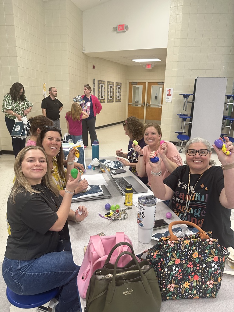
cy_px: 156
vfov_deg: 71.6
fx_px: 216
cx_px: 117
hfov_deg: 56.8
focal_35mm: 24
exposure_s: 1/120
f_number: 1.78
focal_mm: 6.86
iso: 200
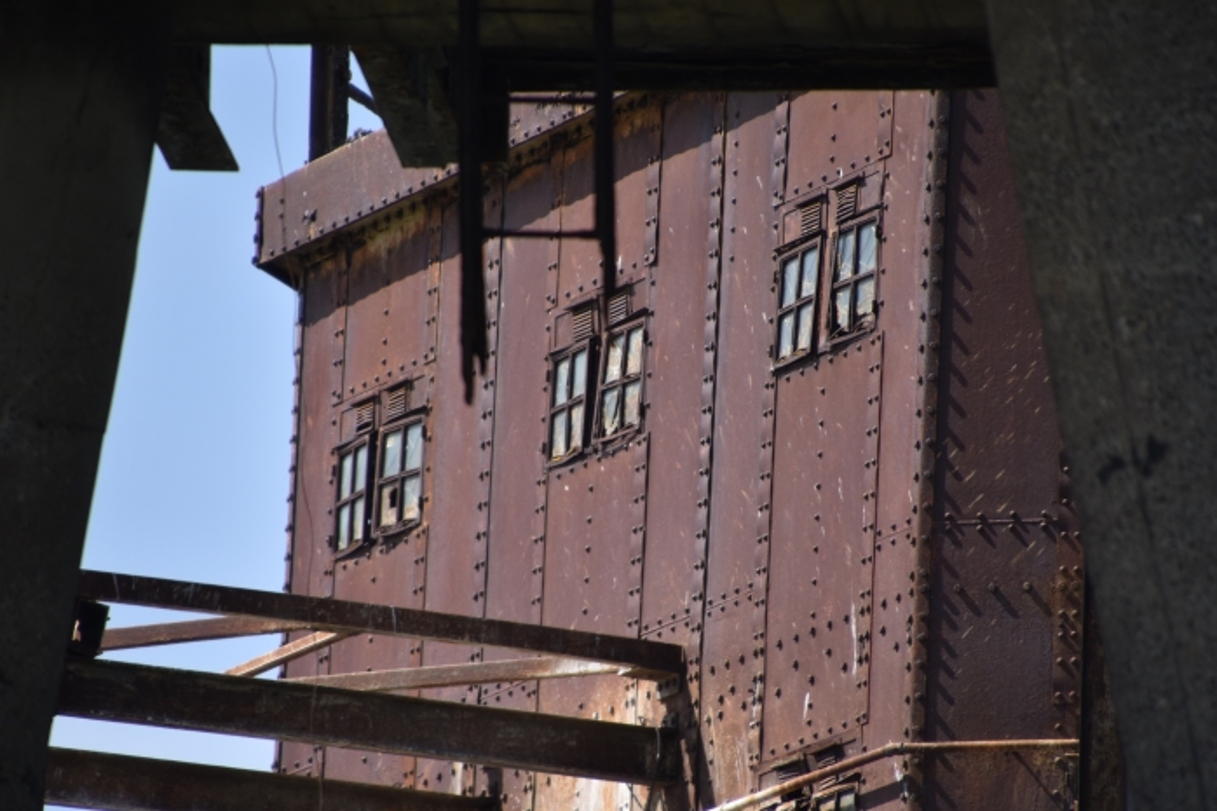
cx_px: 608
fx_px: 15208
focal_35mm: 450
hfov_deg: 4.6
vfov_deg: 3.1
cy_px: 406
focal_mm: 300
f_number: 6.3
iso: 200
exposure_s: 1/640
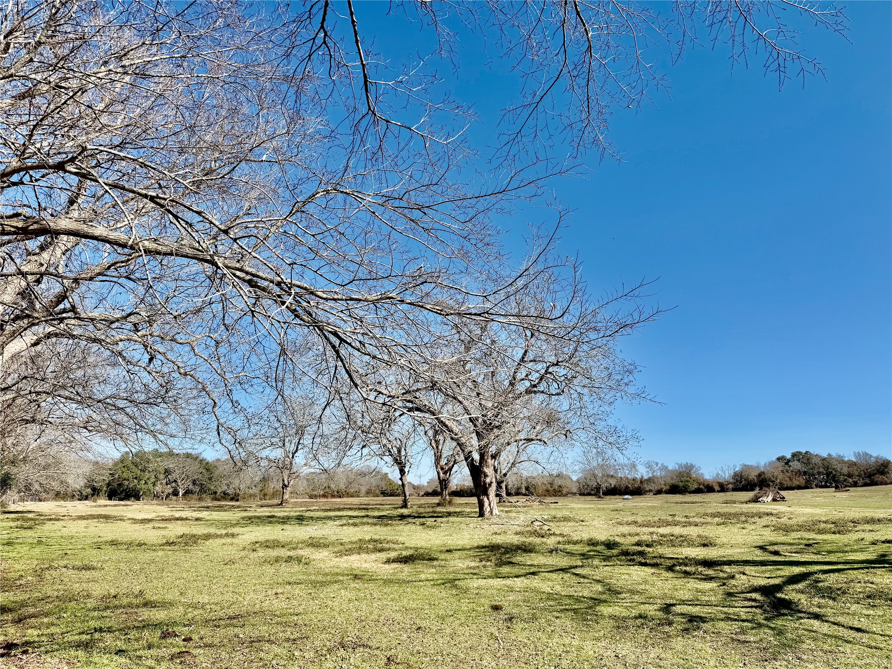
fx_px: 618
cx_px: 446
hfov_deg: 71.6
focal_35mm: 24
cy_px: 334
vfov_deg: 56.8
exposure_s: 1/4975
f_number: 1.78
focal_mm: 6.76
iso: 80
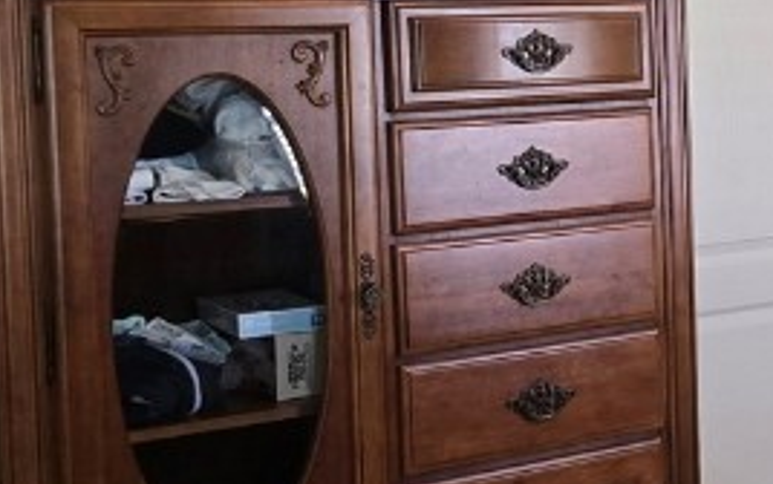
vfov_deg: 14.1
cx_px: 1229
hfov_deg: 19.0
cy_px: 158
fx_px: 1961
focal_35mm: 93
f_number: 1.7
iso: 500
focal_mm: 6.3
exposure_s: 1/120
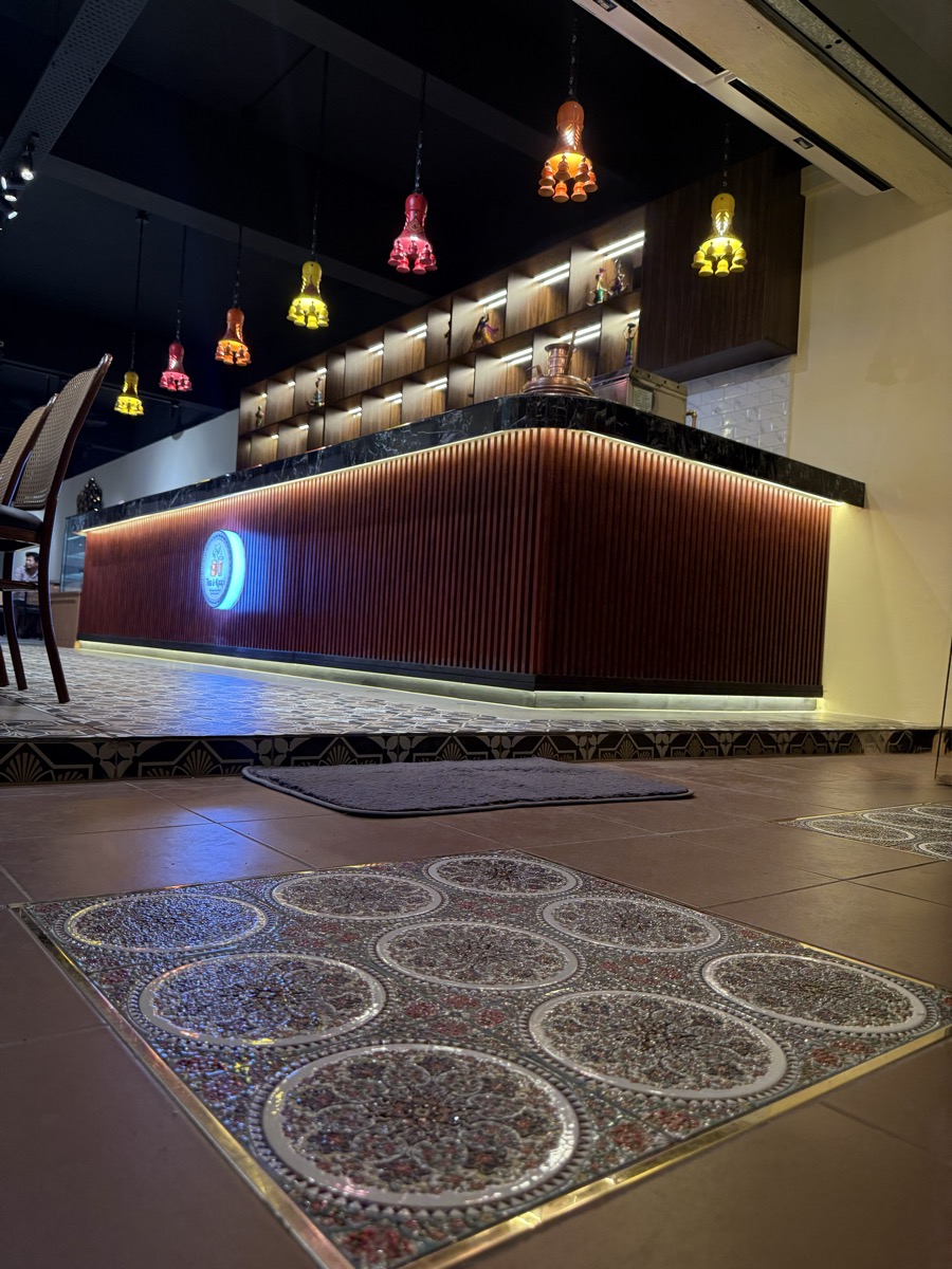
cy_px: 634
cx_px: 476
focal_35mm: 24
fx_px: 880
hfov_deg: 56.8
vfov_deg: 71.6
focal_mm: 6.76
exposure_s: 1/50
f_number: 1.78
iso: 200
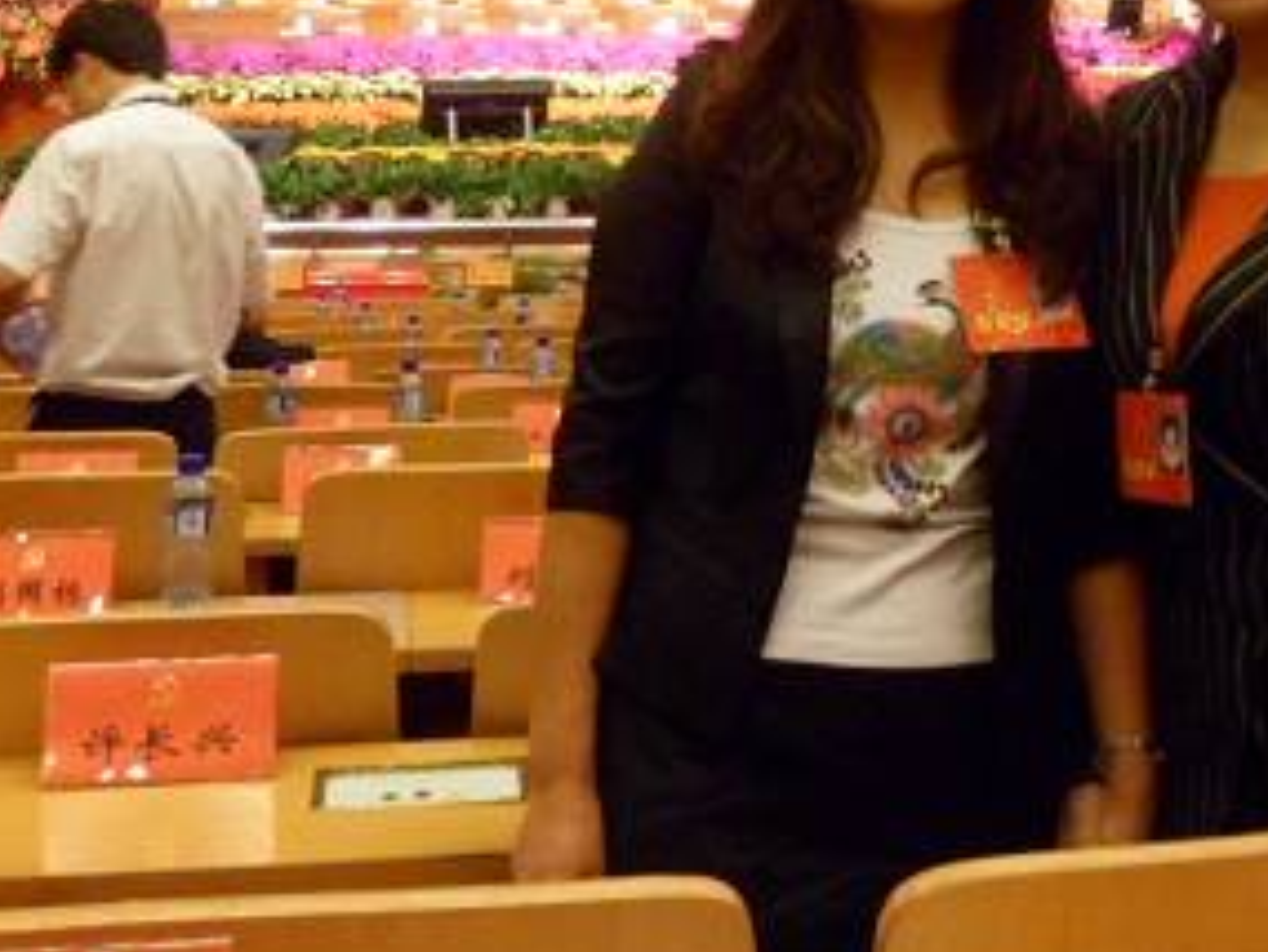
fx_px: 2675
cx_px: 957
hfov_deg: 26.3
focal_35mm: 73
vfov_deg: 18.7
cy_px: -285
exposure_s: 1/30
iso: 400
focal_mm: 4.9
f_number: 3.3
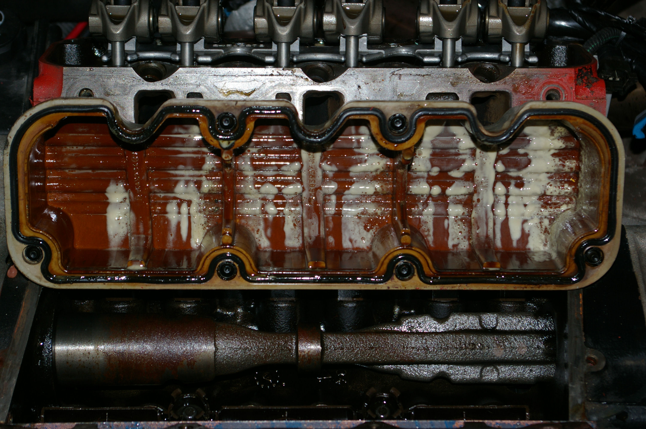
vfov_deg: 16.5
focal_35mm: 82
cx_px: 323
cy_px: 214
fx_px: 1479
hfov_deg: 24.6
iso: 200
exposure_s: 1/80
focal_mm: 55
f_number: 5.6
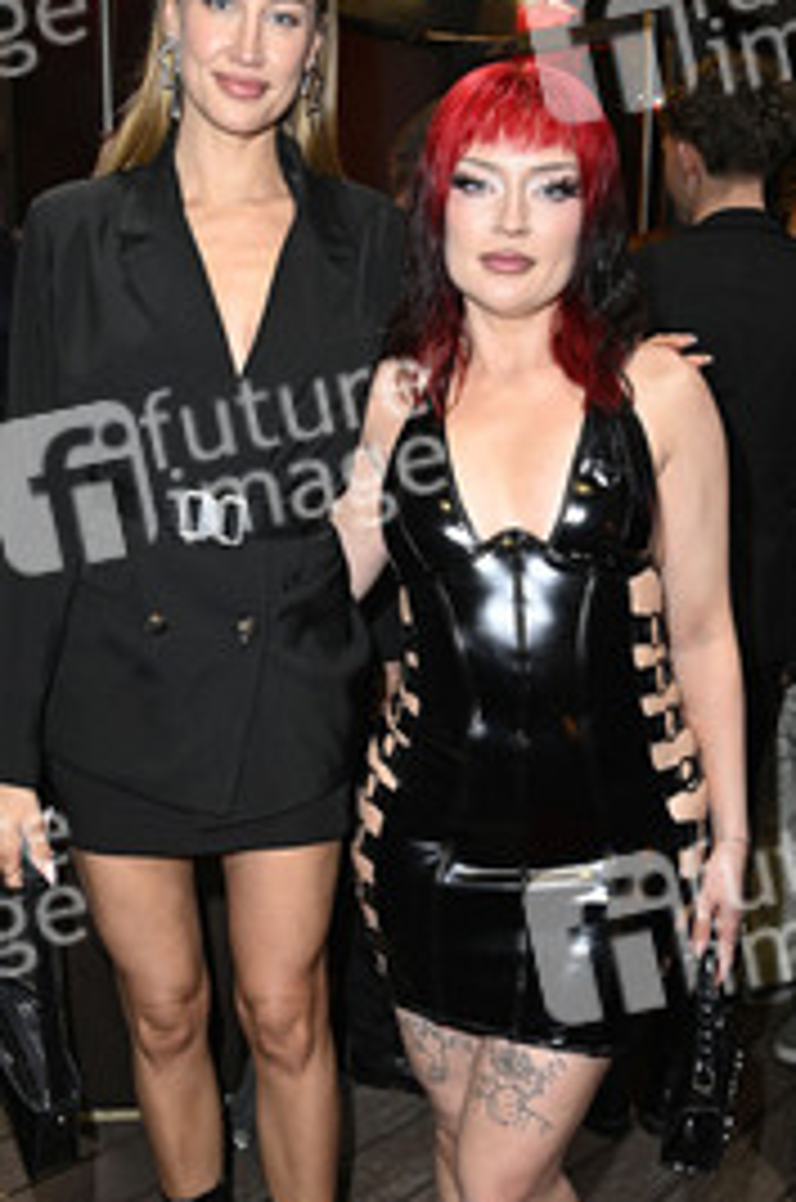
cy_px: 693
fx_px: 1199
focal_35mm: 36
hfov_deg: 36.7
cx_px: 346
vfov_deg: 53.0
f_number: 5.6
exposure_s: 1/100
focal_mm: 24
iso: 3200
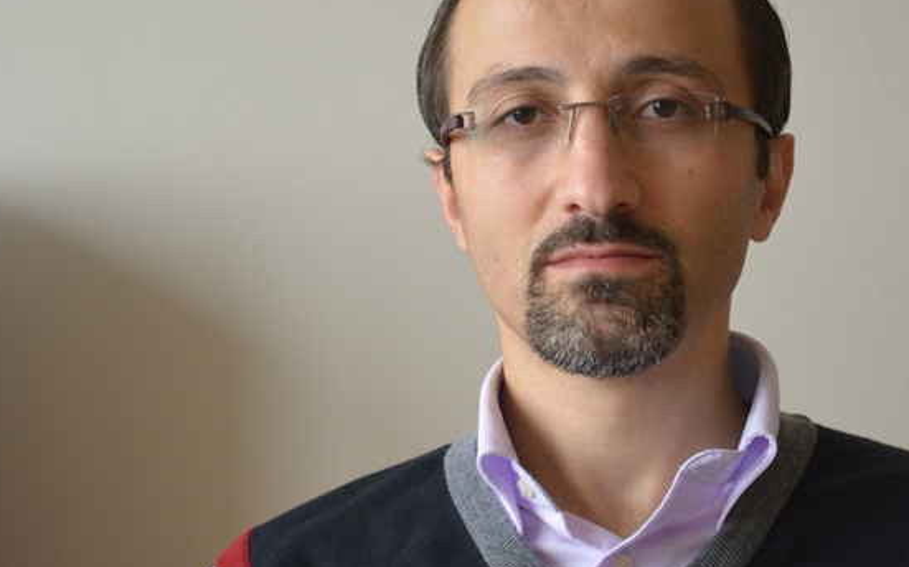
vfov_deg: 10.6
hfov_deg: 17.0
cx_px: 551
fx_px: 3044
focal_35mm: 123
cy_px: 375
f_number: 5.3
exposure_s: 1/30
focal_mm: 45
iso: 800
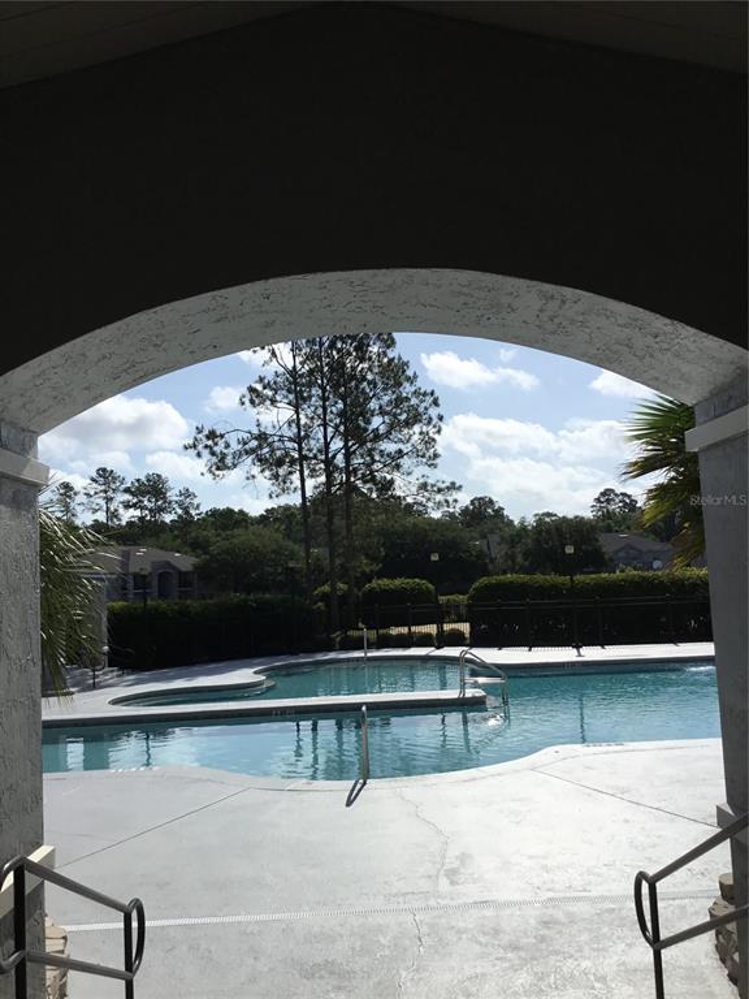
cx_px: 374
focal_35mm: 31
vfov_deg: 58.4
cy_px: 500
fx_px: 894
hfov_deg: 45.4
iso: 25
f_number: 2.4
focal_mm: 3.3
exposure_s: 1/3546
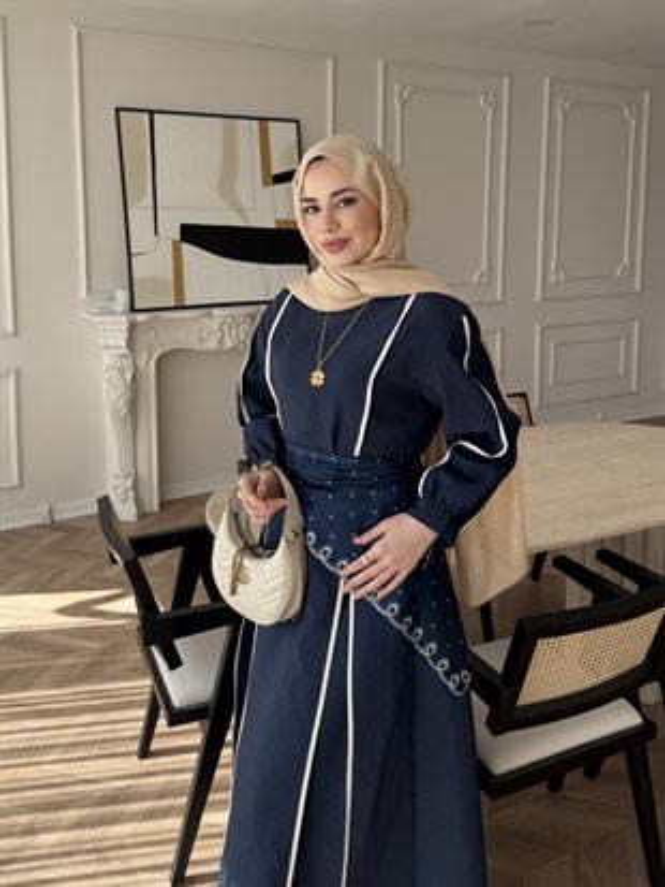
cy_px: 444
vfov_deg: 71.6
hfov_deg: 56.8
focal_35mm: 24
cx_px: 332
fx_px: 614
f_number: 1.78
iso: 80
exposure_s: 1/598
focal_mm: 6.76
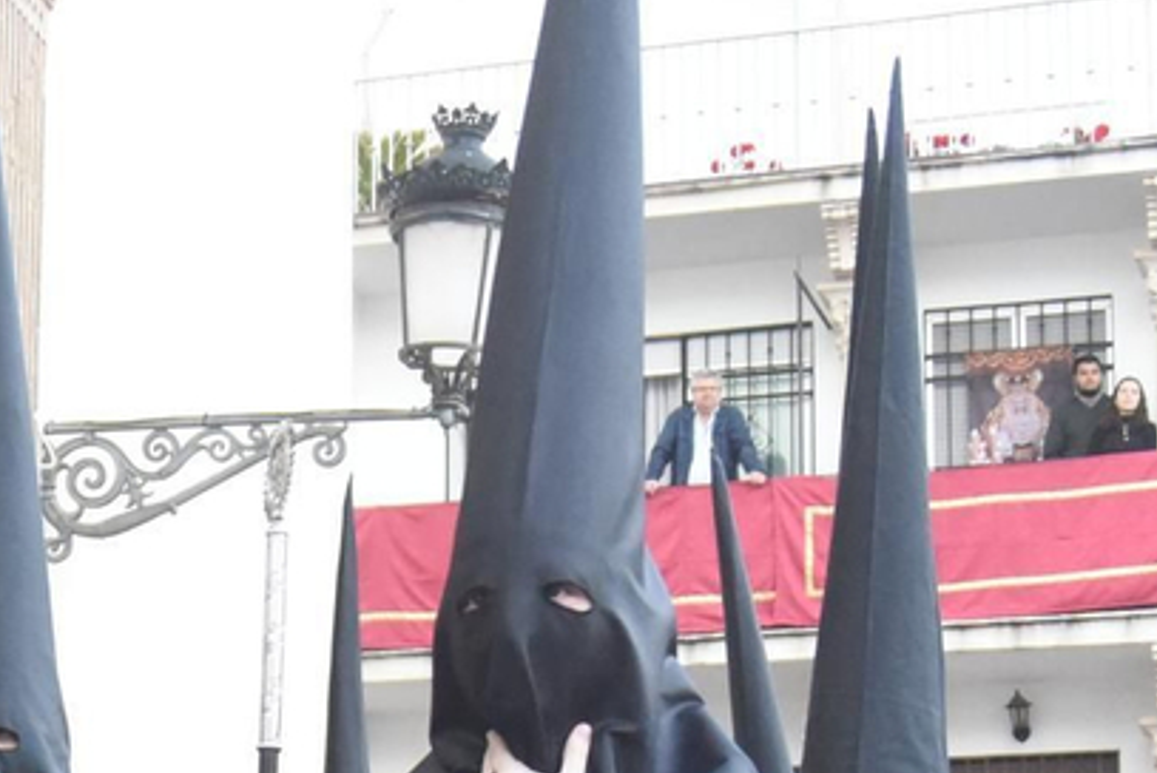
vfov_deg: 11.7
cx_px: 71
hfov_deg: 17.6
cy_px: 975
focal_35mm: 114
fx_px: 3666
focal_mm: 29
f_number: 6.3
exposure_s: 1/125
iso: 5000
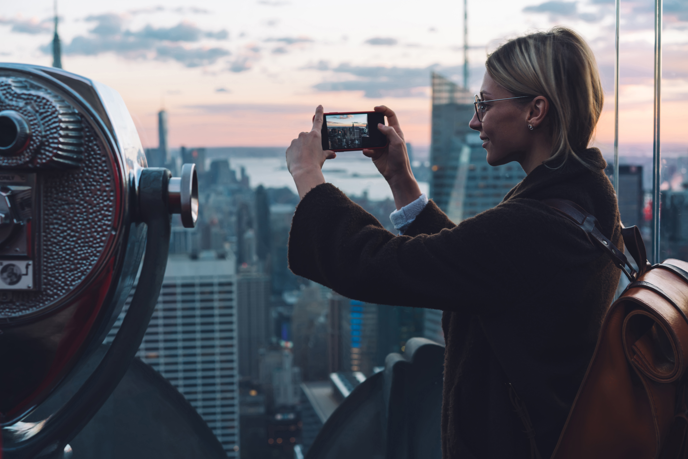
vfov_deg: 24.6
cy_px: 230
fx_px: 1051
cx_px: 344
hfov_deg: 36.2
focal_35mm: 55
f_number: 5.6
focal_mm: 55
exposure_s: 1/30
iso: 100
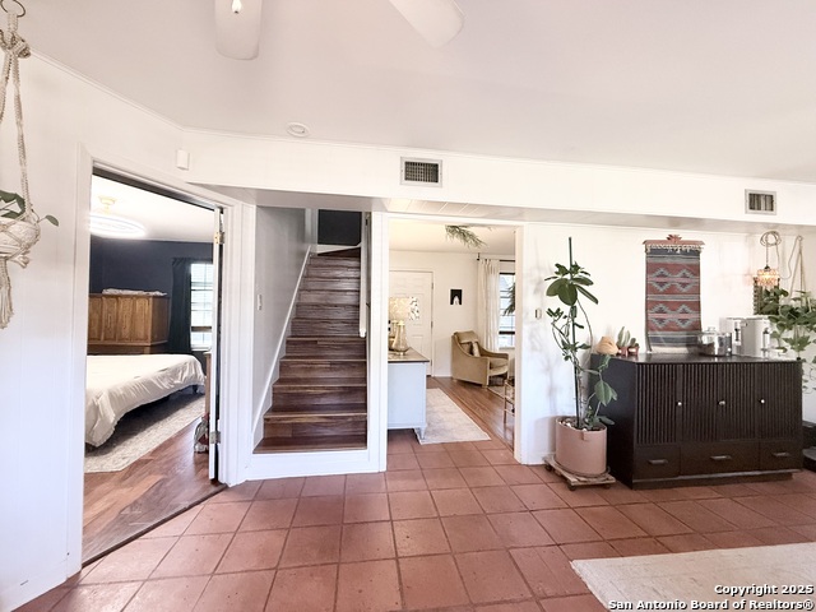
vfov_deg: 85.7
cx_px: 408
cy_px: 306
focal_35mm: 14
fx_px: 330
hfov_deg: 102.1
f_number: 2.2
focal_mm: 2.22
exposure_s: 1/60
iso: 400
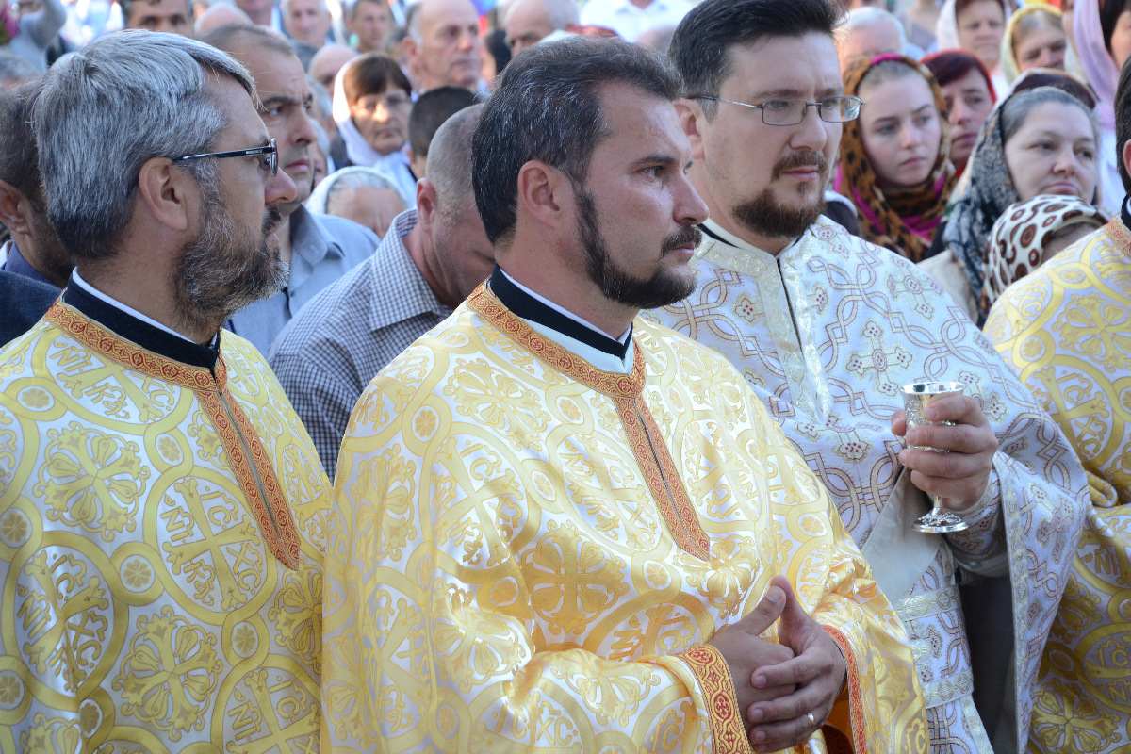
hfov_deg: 21.9
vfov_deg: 14.7
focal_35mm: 93
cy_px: 377
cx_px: 566
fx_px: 2922
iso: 500
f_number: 6.3
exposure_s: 1/100
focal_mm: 62
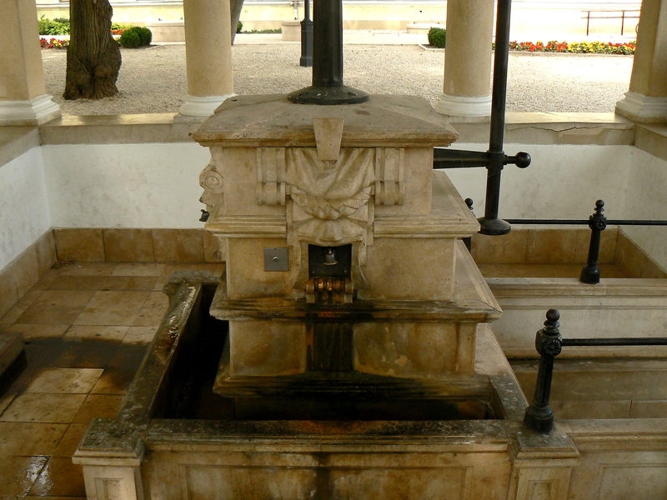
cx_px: 334
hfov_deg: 51.4
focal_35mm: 36
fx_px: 694
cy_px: 250
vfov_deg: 39.7
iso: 100
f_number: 3.6
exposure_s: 1/400
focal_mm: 6
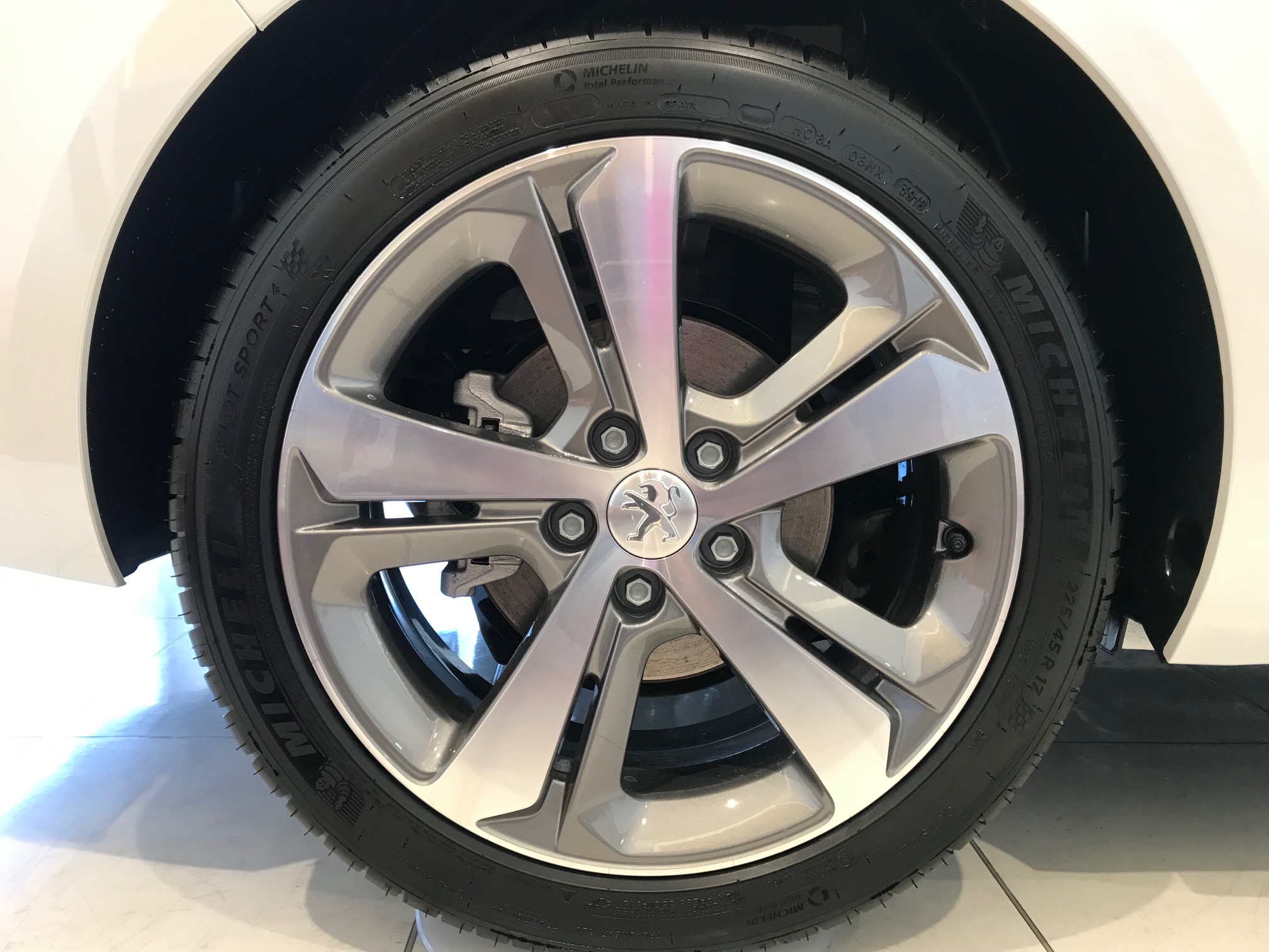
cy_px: 476
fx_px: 1026
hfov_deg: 63.4
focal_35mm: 28
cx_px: 634
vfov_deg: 49.7
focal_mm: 3.99
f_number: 1.8
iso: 32
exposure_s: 1/33
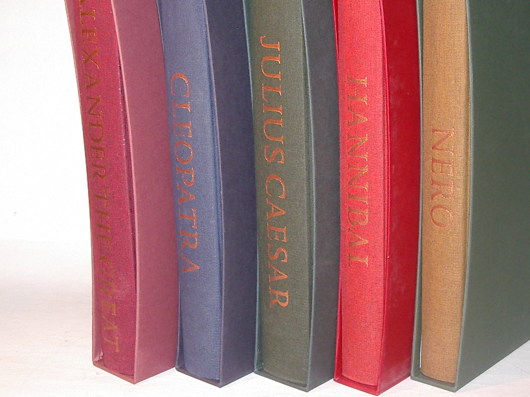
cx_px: 319
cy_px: 158
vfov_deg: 22.5
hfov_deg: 29.7
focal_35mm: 65
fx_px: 995
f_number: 3
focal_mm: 7.8
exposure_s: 1/60
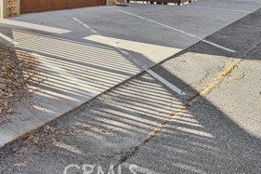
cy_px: -12
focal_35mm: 41
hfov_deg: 41.7
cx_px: 5
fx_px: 297
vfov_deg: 29.7
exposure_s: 1/125
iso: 100
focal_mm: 18
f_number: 8
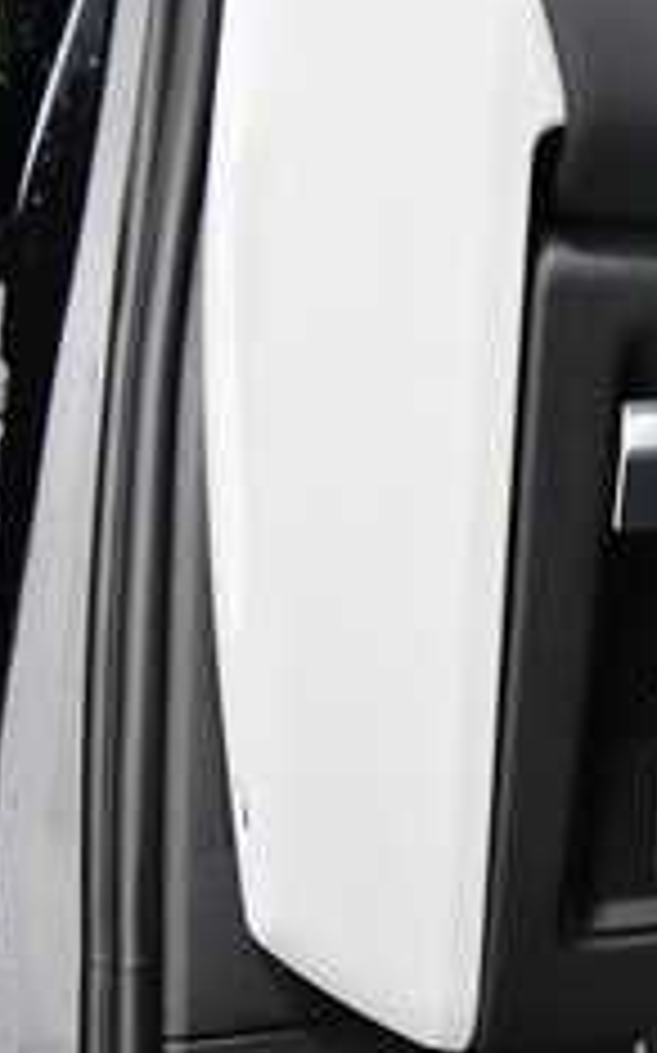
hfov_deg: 25.3
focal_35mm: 47
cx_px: 738
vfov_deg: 42.6
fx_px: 1348
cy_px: 475
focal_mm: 18
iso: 4000
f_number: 3.5
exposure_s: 1/60
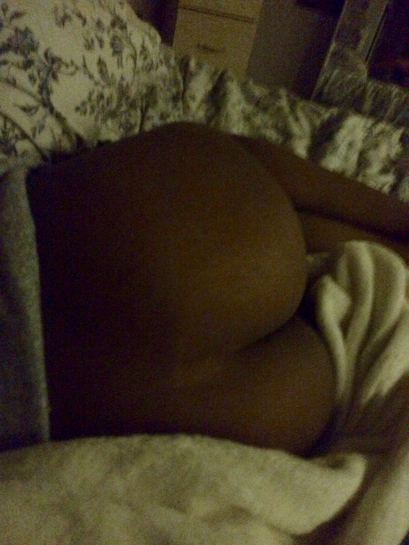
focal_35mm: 29
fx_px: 457
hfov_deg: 48.2
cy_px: 272
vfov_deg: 61.7
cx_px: 204
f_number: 2.2
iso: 2000
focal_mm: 4.15
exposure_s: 1/15
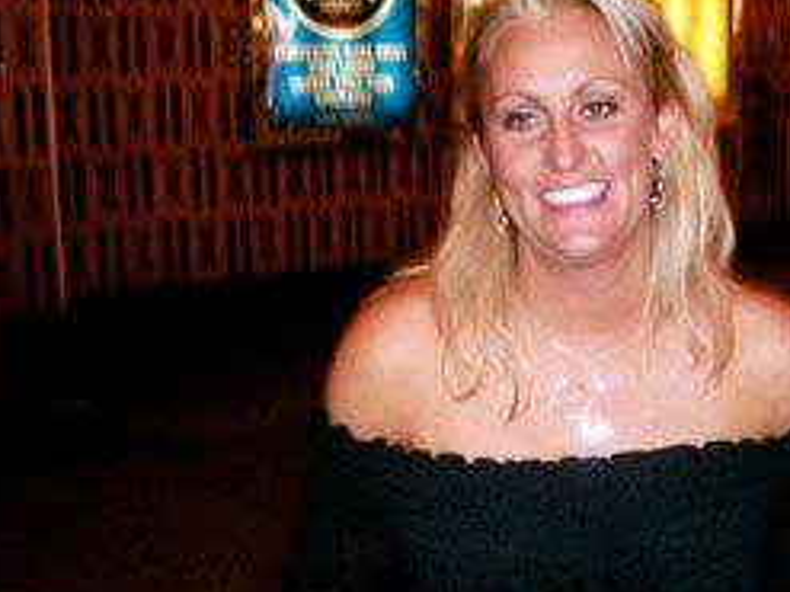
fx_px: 1232
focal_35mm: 54
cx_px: 550
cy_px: 346
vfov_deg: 27.0
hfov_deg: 35.1
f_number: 3.5
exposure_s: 1/40
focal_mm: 7.7
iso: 160
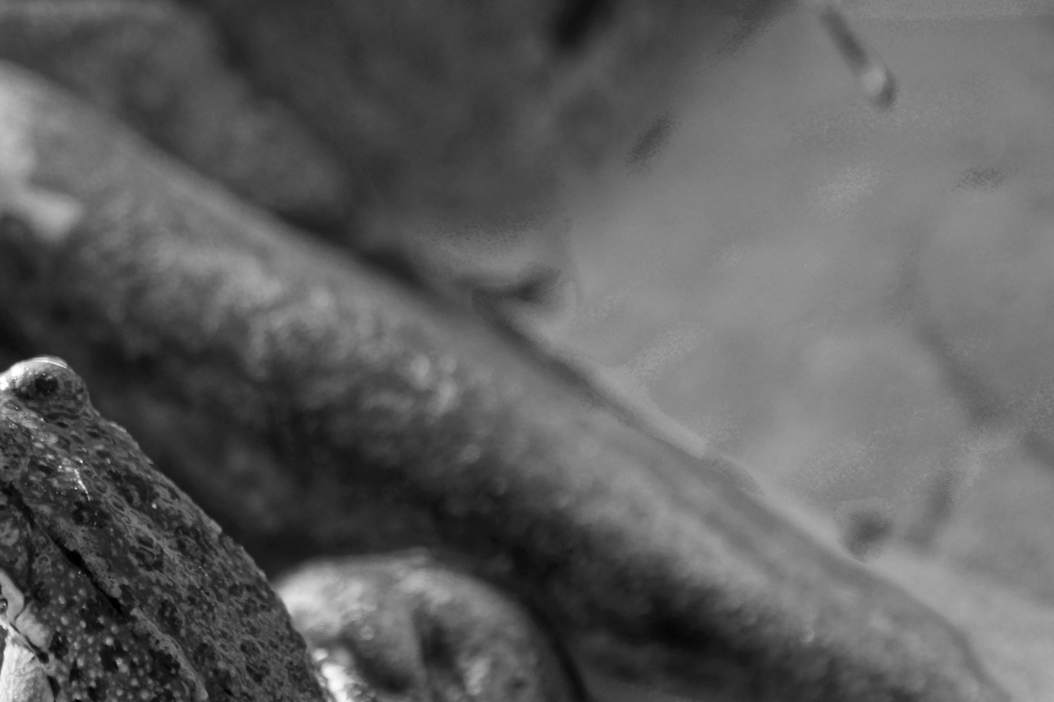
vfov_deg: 1.8
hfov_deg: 2.7
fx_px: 22240
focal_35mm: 760
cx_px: 297
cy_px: 592
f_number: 5.6
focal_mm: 300
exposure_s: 1/200
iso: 400
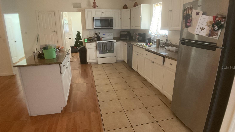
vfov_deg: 36.7
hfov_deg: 61.0
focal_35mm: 32
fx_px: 199
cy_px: 67
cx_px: 117
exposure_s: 1/50
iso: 250
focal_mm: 3
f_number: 1.8
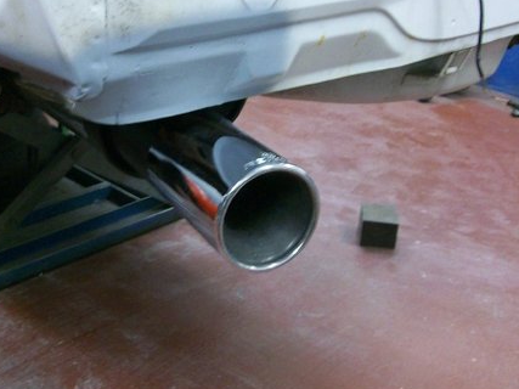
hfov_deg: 37.3
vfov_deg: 28.4
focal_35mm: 51
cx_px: 198
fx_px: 764
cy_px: 133
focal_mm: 5.7
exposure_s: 1/9.07
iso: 160
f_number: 2.8
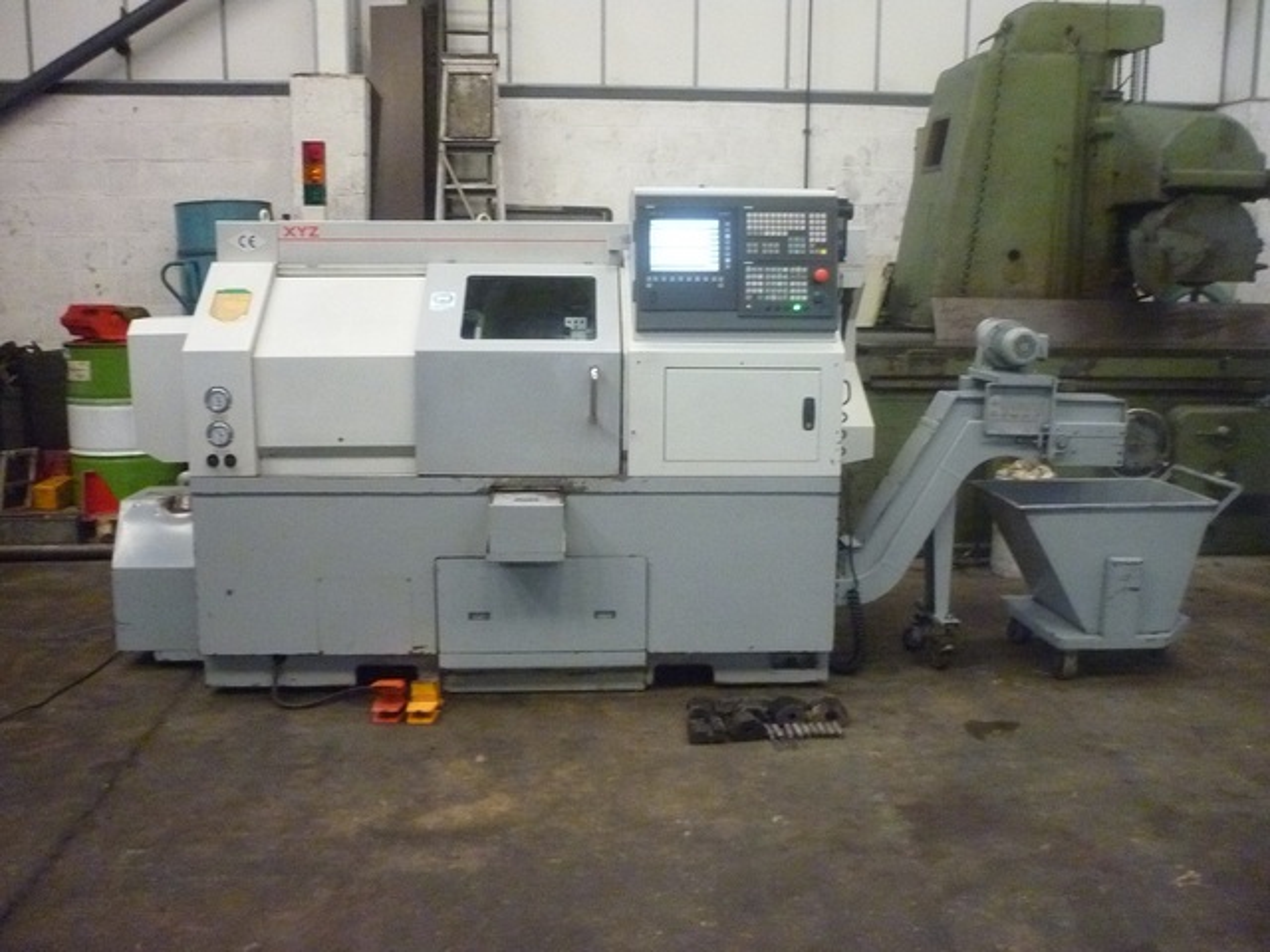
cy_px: 476
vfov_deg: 42.9
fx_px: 1211
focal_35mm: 33
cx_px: 635
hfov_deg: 55.4
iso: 800
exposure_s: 1/50
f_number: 2.8
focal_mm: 5.5
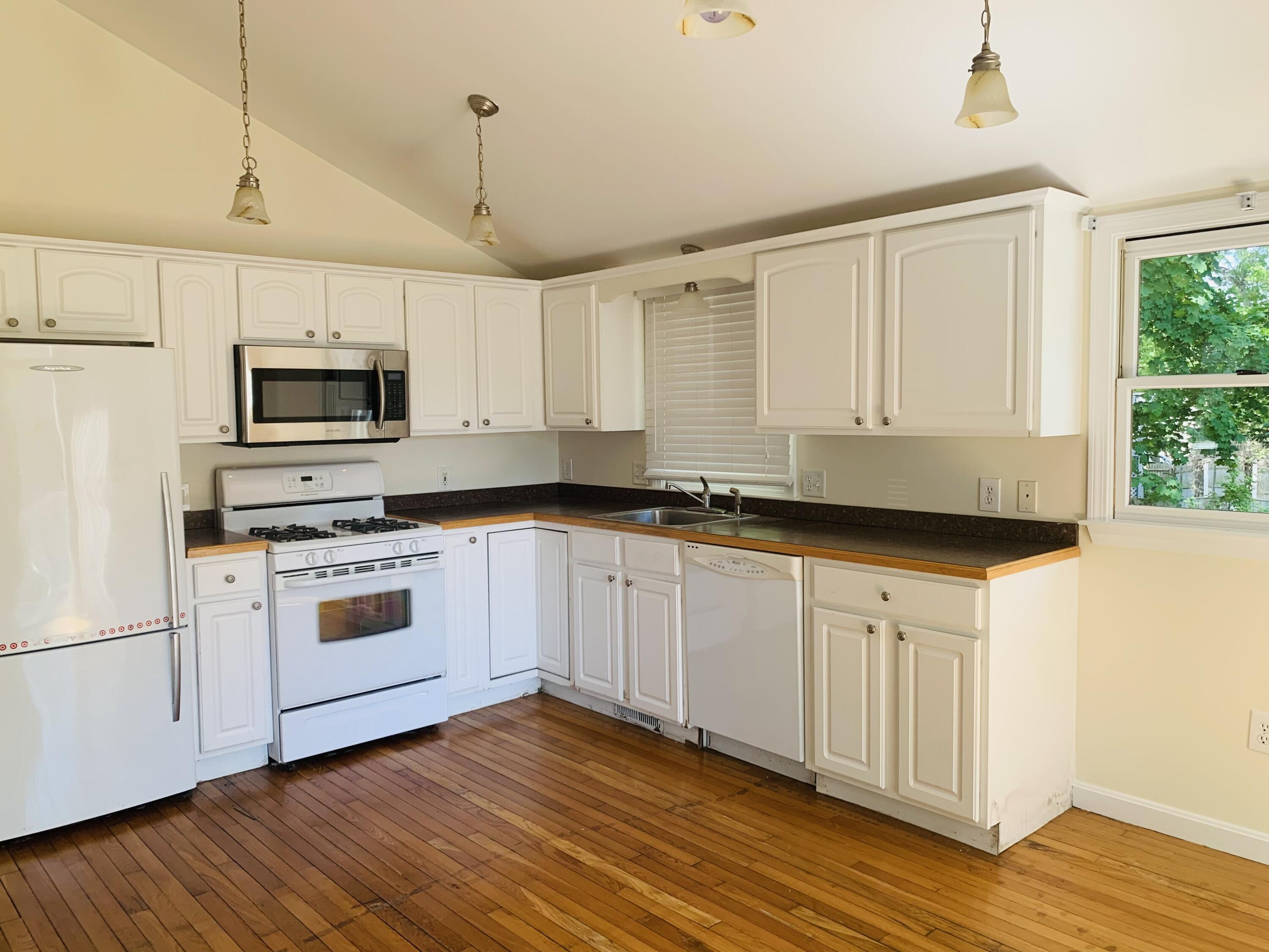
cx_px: 634
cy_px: 476
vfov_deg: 53.1
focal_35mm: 26
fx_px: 953
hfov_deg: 67.3
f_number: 1.8
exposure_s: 1/121
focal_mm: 4.25
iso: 50
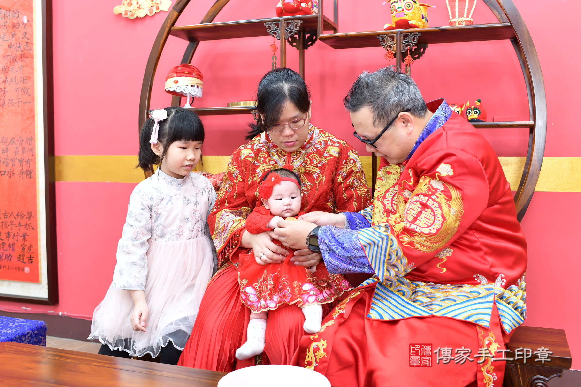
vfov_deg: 37.9
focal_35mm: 35
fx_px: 565
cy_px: 194
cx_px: 290
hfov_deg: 54.4
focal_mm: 35
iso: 800
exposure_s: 1/200
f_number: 3.5
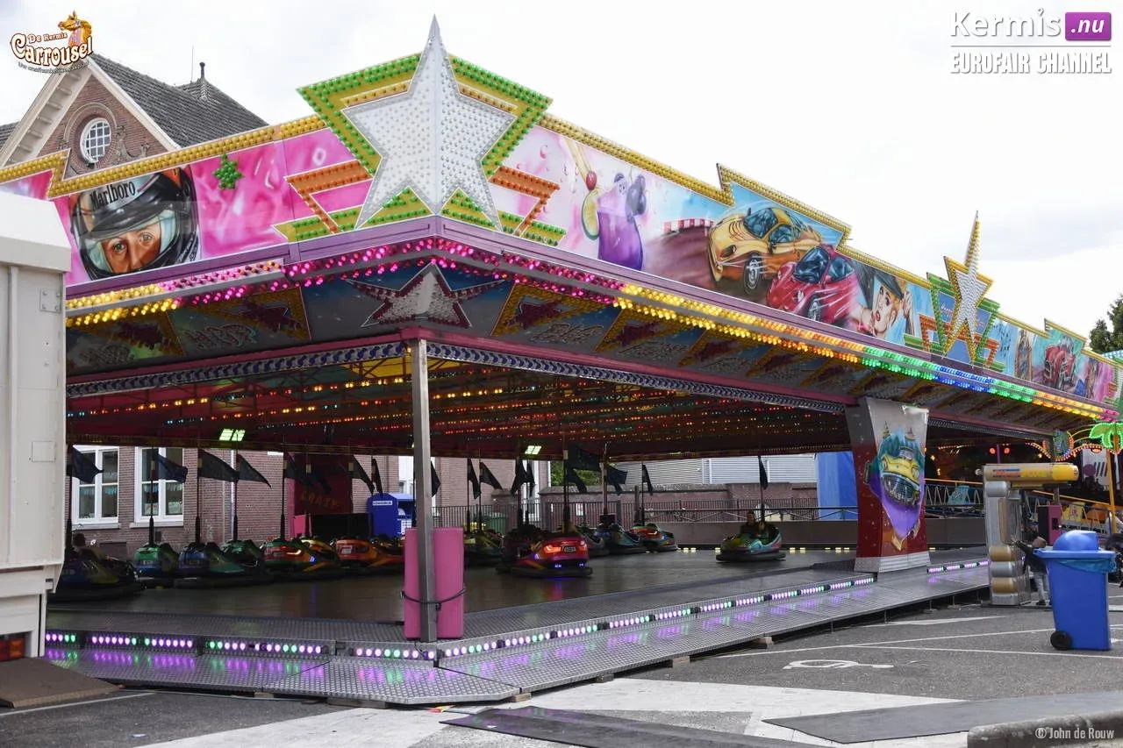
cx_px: 562
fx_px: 1216
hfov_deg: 49.6
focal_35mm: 39
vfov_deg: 34.2
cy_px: 374
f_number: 4
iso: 320
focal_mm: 26
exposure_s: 1/500
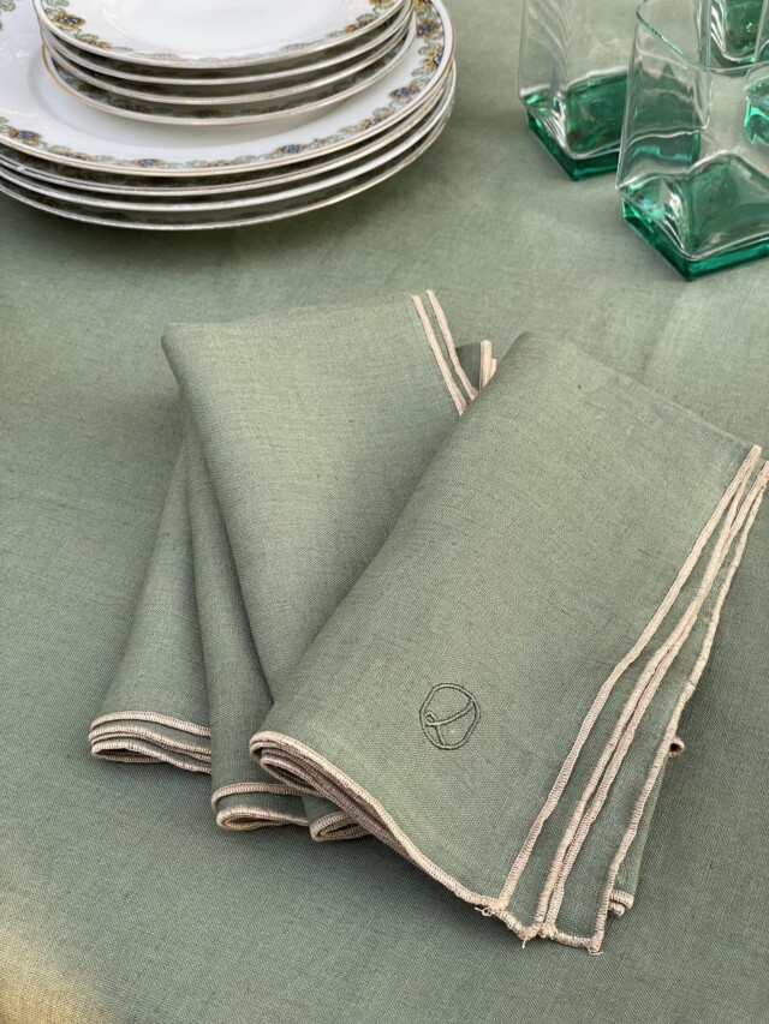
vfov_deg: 36.8
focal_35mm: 52
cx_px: 384
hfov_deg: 28.0
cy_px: 512
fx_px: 1540
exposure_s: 1/99
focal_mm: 6
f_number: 2
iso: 40
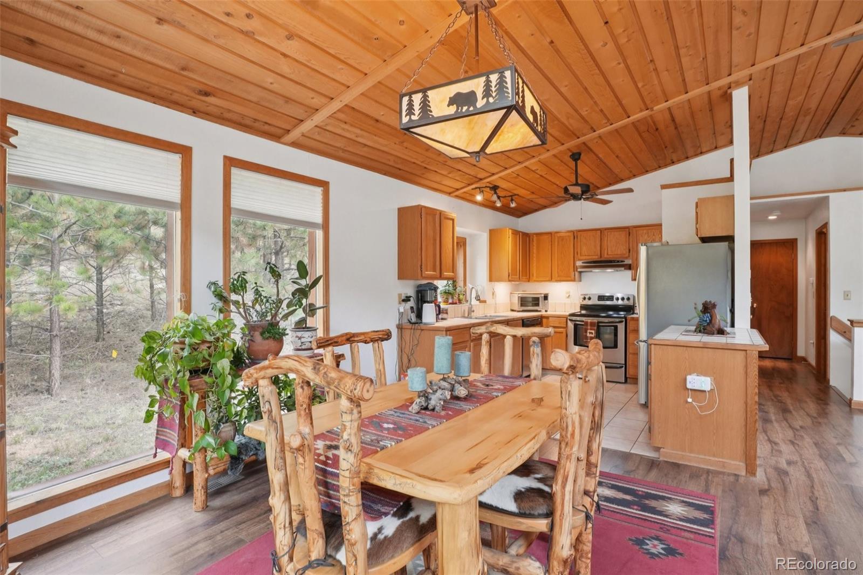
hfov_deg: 95.0
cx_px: 432
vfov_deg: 72.0
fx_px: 395
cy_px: 288
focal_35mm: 16
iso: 800
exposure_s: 1/20
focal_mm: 11
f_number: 8
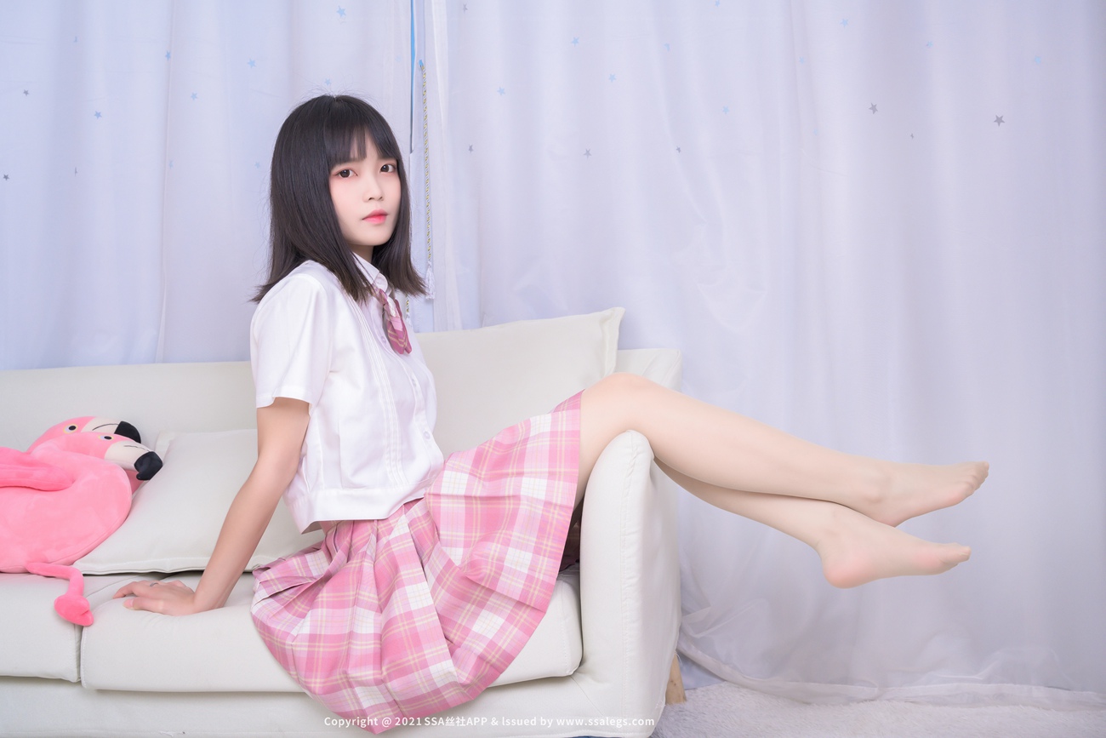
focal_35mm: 41
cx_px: 553
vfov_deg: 32.6
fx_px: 1260
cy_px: 369
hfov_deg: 47.4
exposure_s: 1/160
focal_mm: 41
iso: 500
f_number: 8
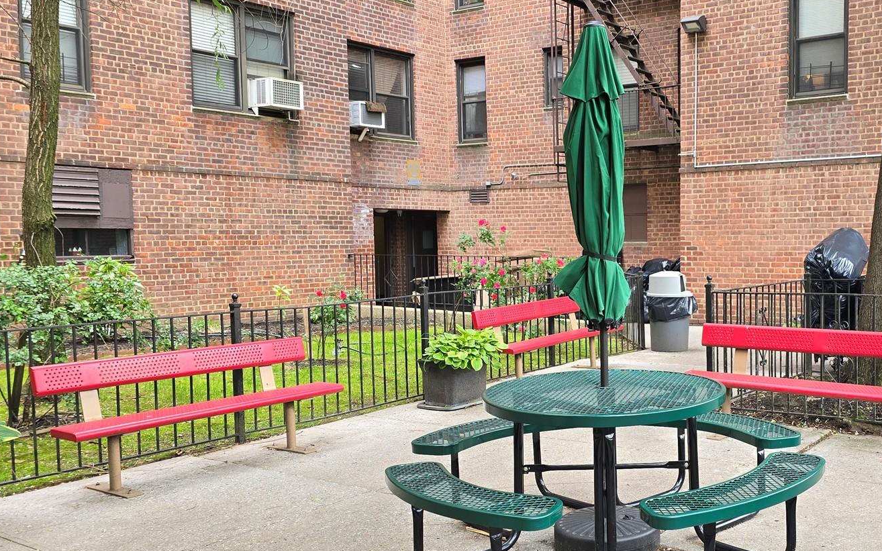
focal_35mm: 38
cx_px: 616
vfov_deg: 33.5
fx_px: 913
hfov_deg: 50.2
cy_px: 328
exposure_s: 1/180
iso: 80
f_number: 1.7
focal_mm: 6.3
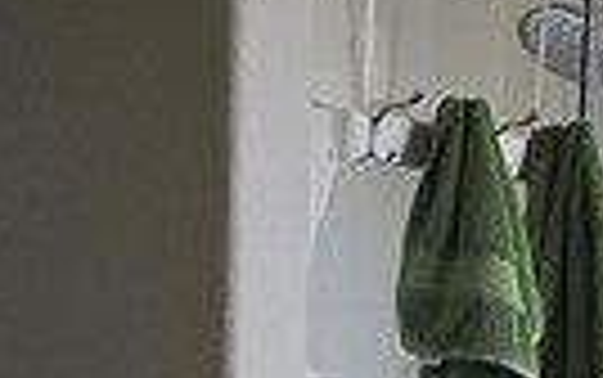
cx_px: 630
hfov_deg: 19.1
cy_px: 616
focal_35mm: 105
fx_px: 1727
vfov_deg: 11.8
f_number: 2.2
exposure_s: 1/120
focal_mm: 2.2
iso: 80
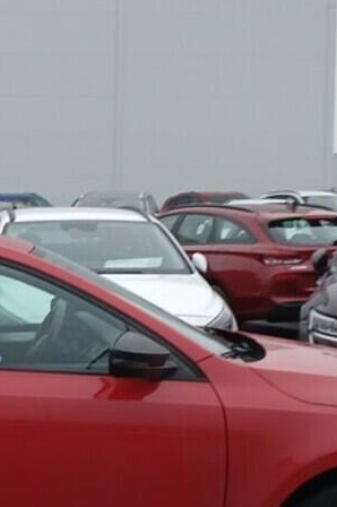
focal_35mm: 87
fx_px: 1223
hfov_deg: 15.1
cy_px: 297
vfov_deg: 23.4
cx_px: -66
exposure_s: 1/50
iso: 40
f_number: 1.8
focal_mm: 3.98
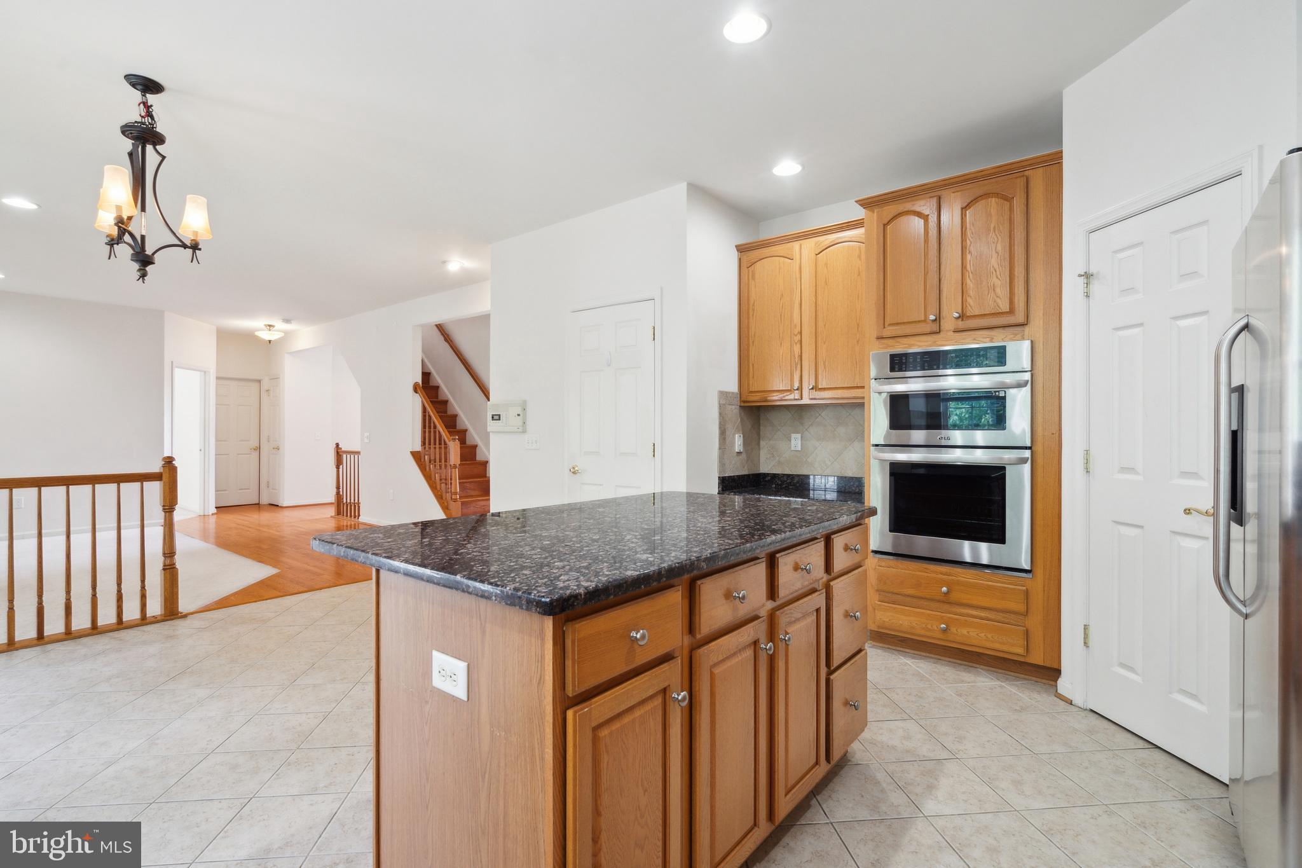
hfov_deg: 96.7
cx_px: 651
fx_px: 579
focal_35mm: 16
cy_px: 434
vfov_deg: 73.7
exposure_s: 1/3.33
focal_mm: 16
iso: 400
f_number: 8
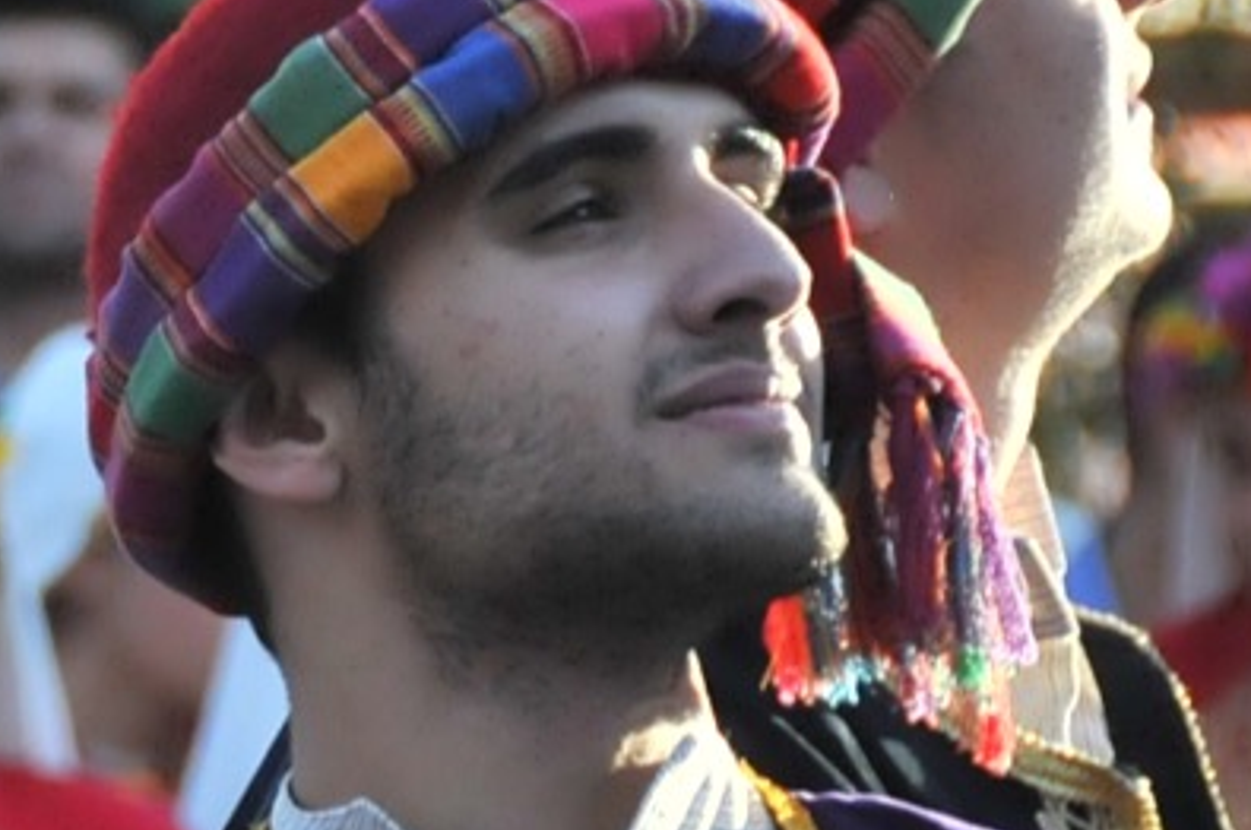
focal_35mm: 766
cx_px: -770
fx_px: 26575
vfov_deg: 1.8
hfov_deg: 2.7
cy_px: 860
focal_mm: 112
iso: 800
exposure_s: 1/1000
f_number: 5.3
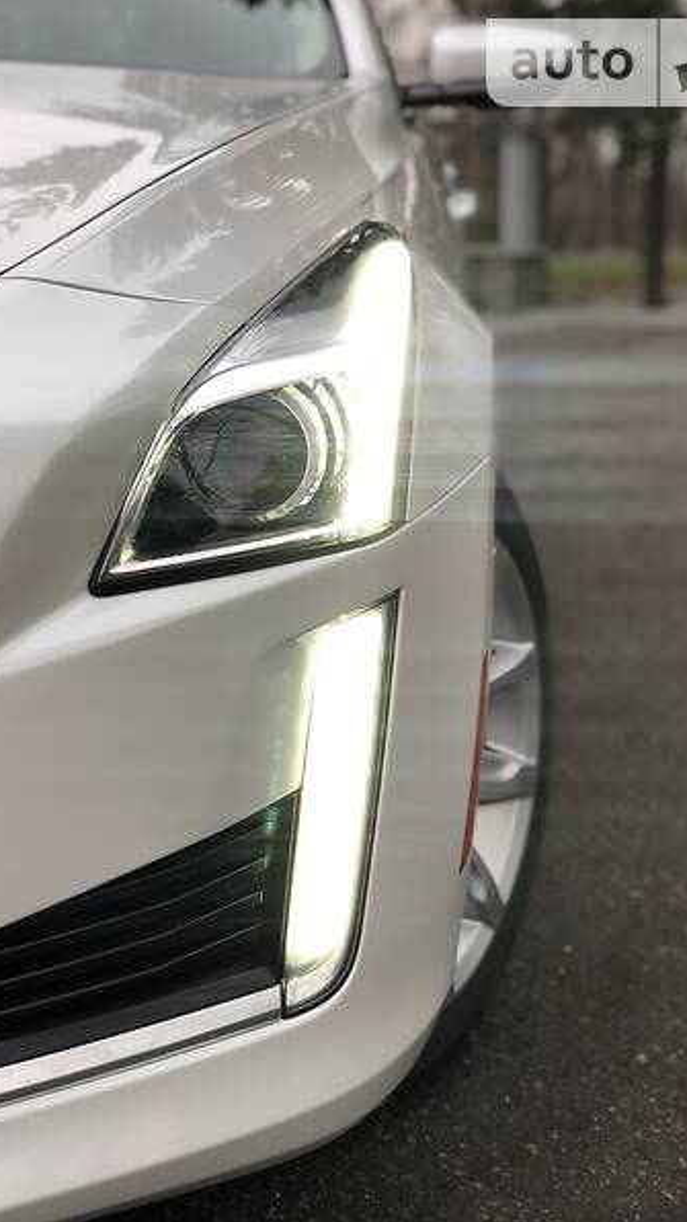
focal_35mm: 57
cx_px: 351
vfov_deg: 36.6
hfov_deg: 21.1
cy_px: 609
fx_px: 1847
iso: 16
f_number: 2.4
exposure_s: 1/60
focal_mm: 6
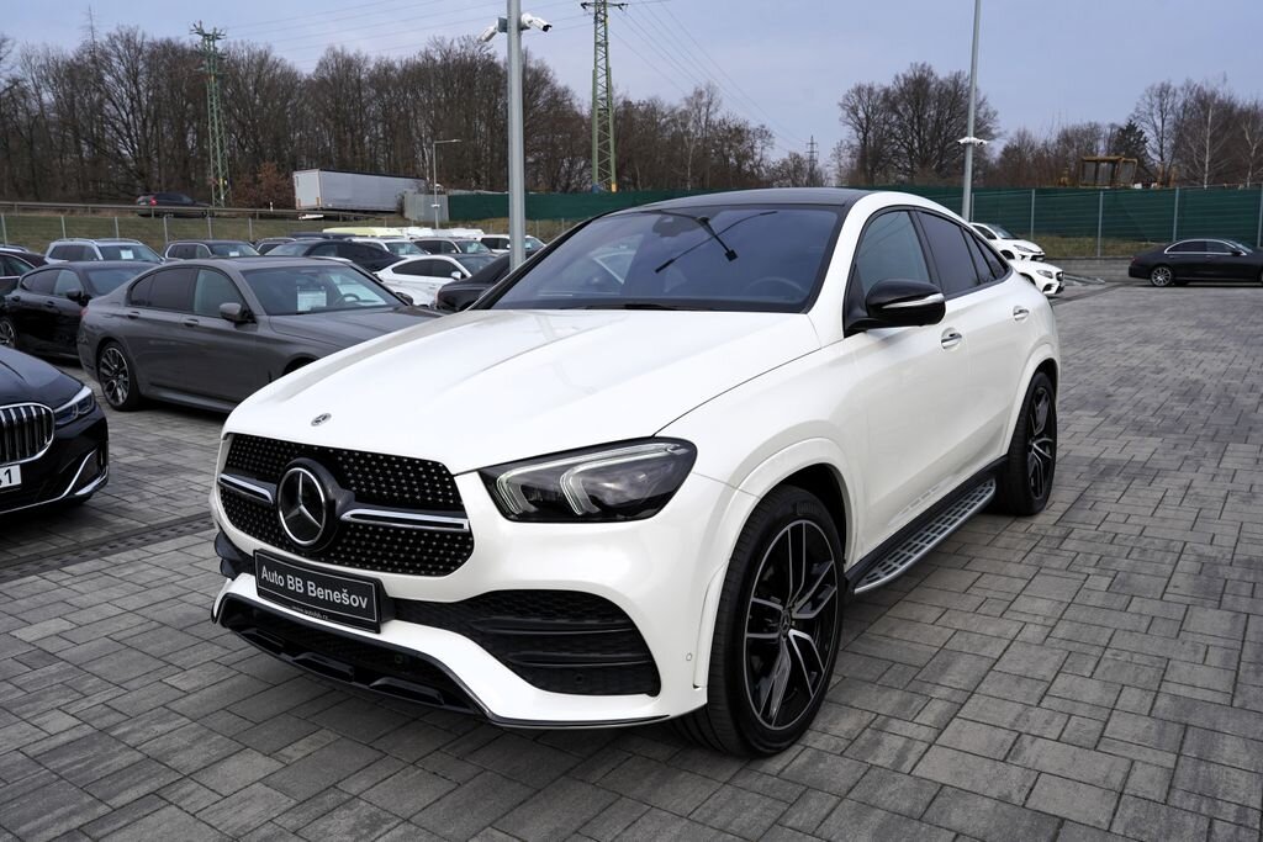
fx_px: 947
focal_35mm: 27
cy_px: 421
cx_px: 632
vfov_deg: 47.9
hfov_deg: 67.4
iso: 100
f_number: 8
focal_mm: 27
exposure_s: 1/500
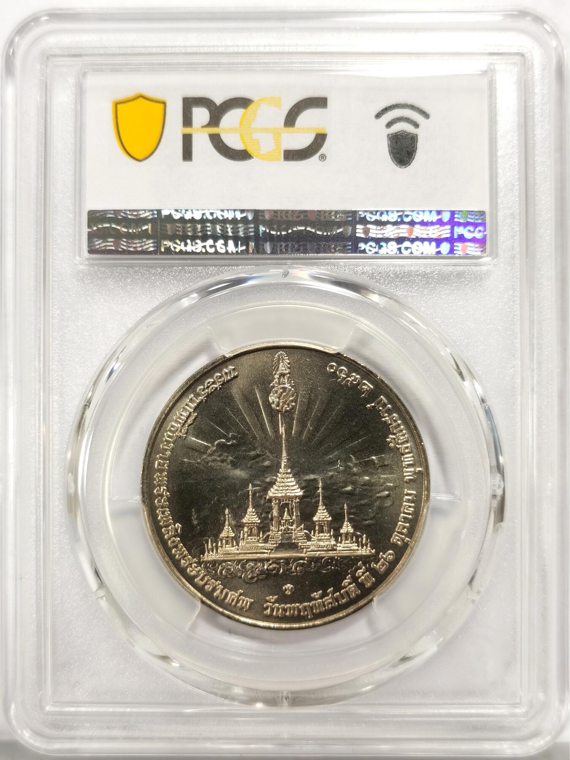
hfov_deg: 27.0
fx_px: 1186
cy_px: 380
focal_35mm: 54
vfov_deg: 35.5
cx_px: 285
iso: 125
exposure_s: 1/100
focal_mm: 5.56
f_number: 16
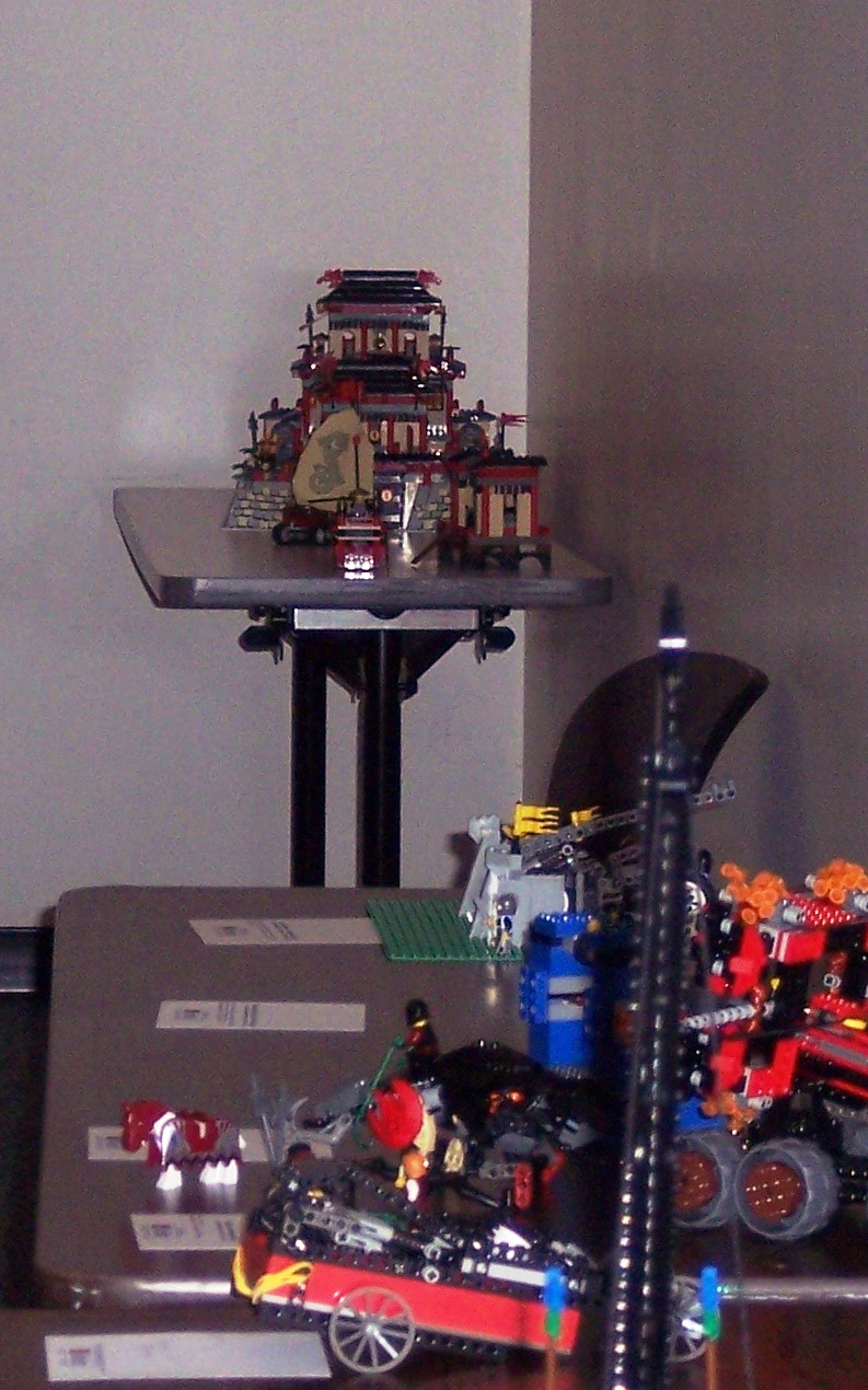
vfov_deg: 11.3
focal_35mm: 186
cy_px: 751
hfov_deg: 7.0
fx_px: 7045
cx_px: 283
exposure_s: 1/90
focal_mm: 16
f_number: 4
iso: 140
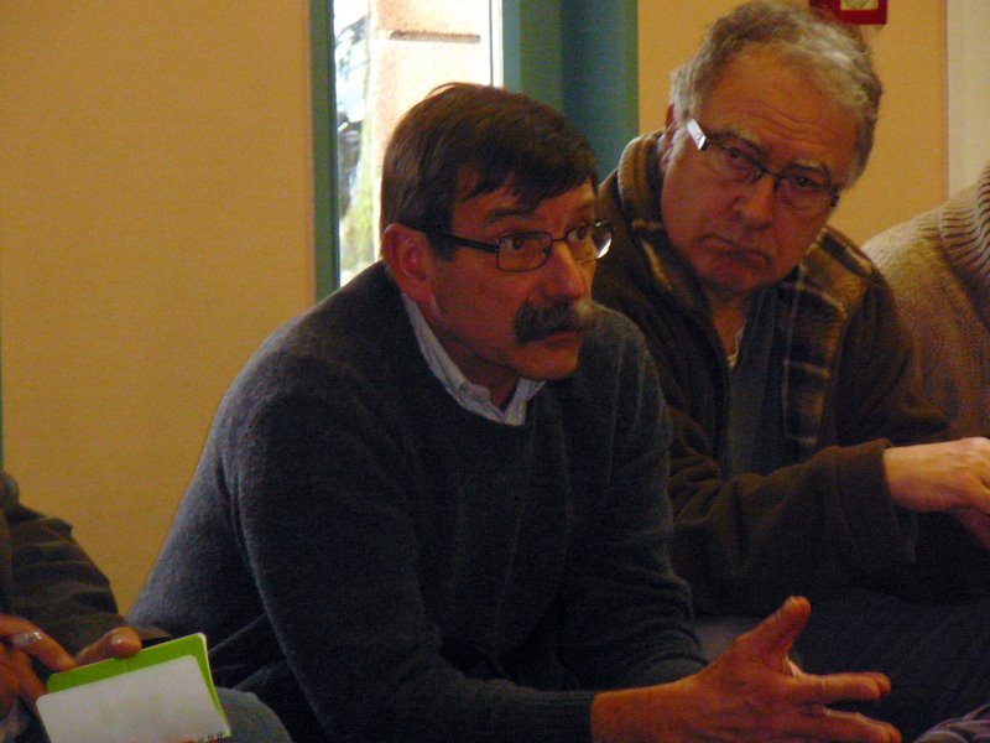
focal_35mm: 229
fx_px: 6549
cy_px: 372
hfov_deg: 8.6
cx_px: 495
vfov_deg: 6.5
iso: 400
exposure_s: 1/30
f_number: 4.1
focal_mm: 34.1
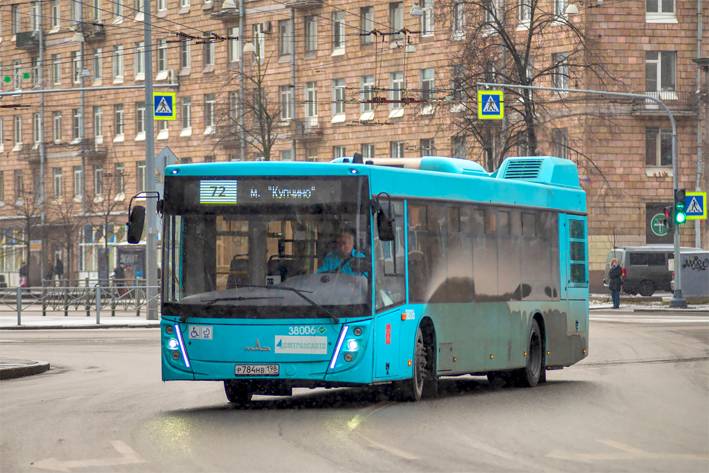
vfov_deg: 9.5
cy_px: 236
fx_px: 2855
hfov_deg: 14.2
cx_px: 354
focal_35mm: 145
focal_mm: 145
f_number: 2.8
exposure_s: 1/640
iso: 400
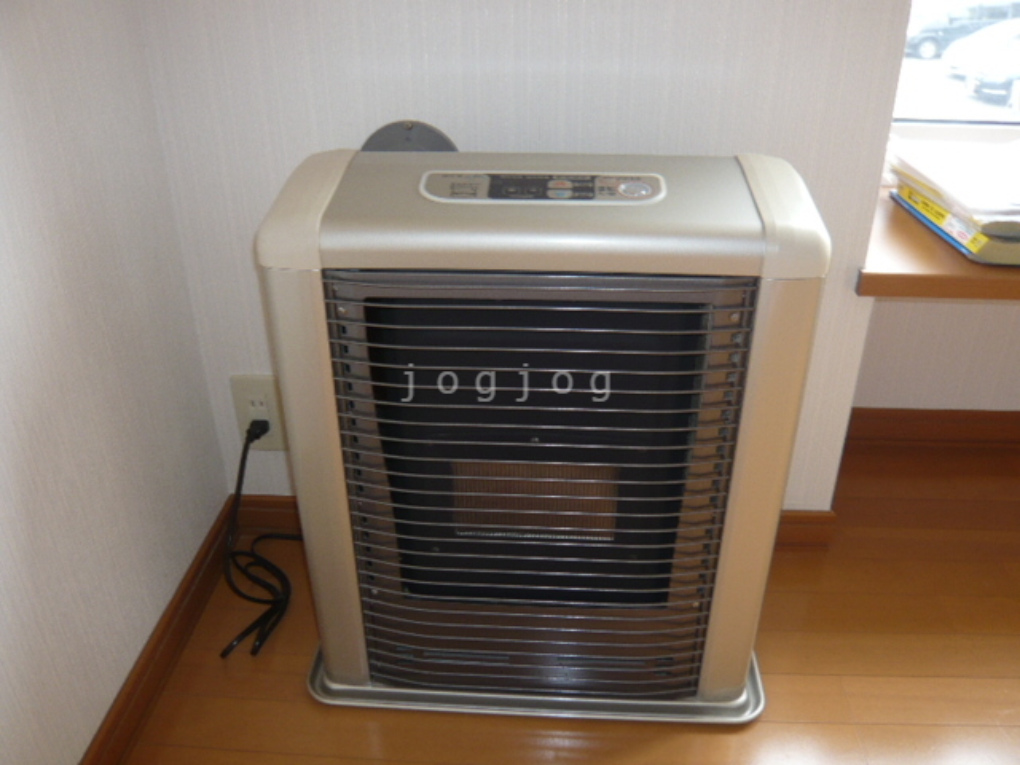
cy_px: 382
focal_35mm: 28
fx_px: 825
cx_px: 510
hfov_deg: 63.4
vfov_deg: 49.7
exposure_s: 1/30
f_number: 2.8
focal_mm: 4.6
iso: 100
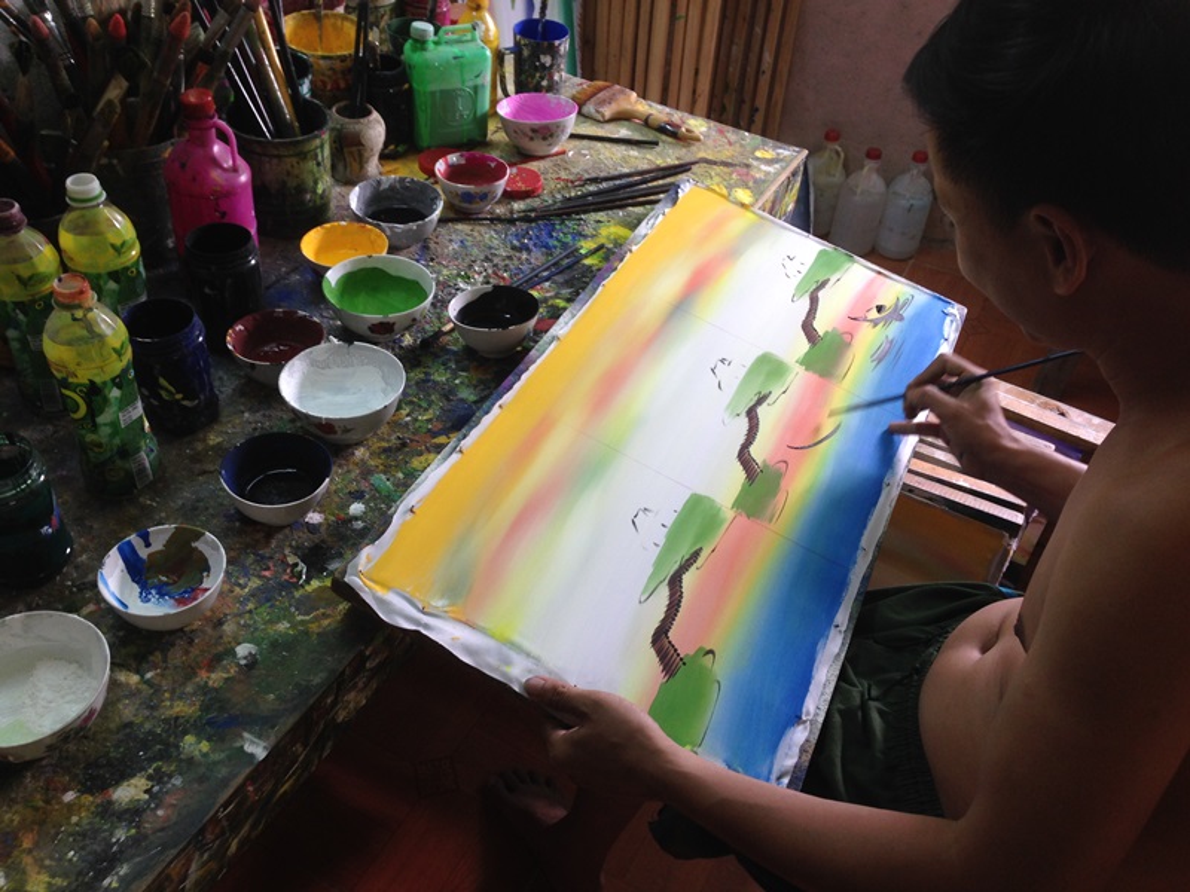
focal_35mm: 33
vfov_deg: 42.9
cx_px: 595
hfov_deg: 55.4
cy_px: 446
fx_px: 1134
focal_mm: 4.12
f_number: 2.4
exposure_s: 1/20
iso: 50
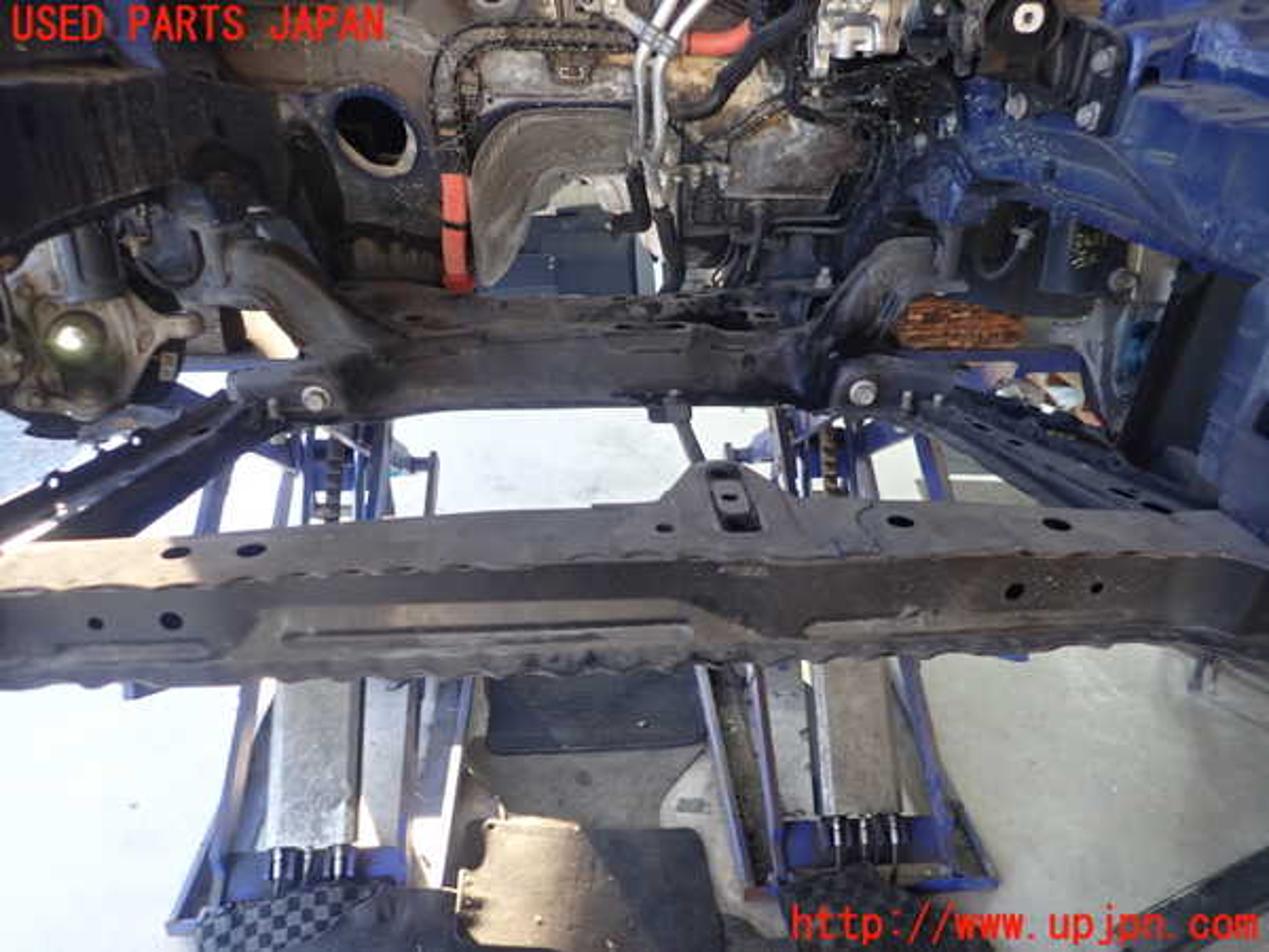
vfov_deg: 54.9
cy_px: 476
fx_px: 916
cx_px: 634
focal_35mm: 25
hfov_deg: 69.4
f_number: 2
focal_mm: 4.5
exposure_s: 1/30
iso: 200
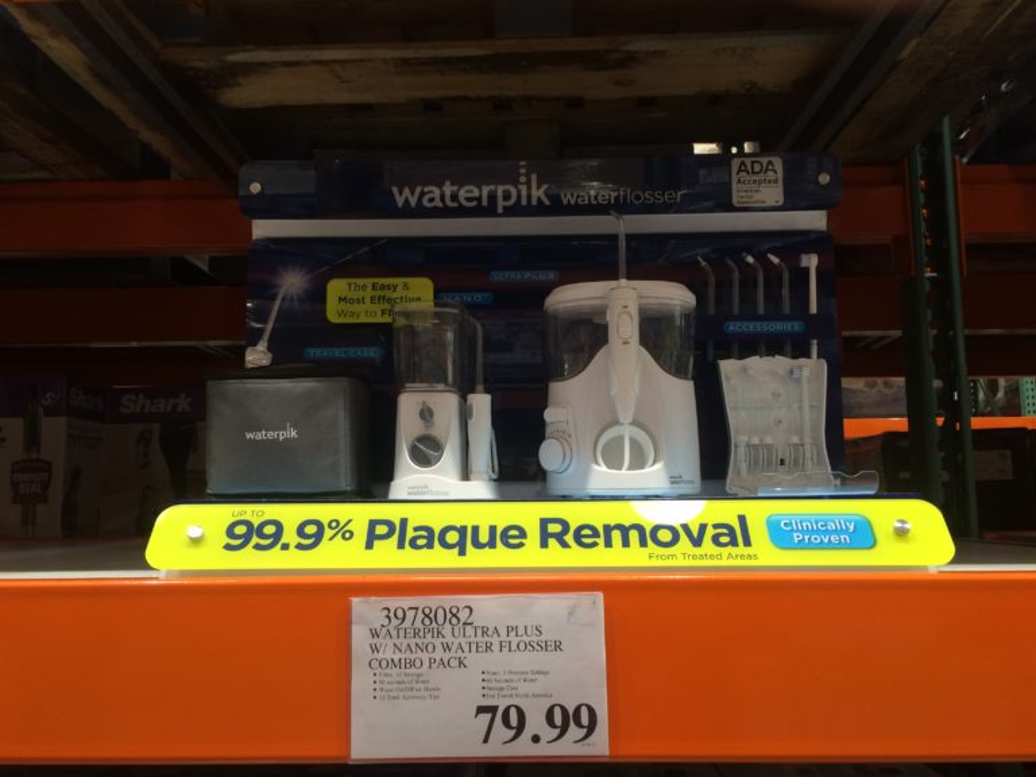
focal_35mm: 29
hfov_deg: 61.7
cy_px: 388
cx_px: 518
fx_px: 868
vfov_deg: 48.2
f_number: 2.2
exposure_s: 1/30
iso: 80
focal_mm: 4.15
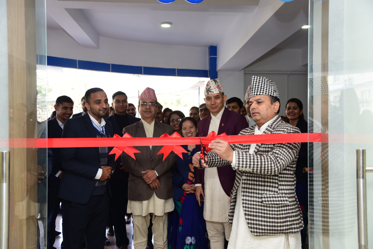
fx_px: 363
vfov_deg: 37.9
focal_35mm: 35
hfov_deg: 54.4
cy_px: 124
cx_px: 186
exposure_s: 1/160
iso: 800
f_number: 4.5
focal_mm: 35
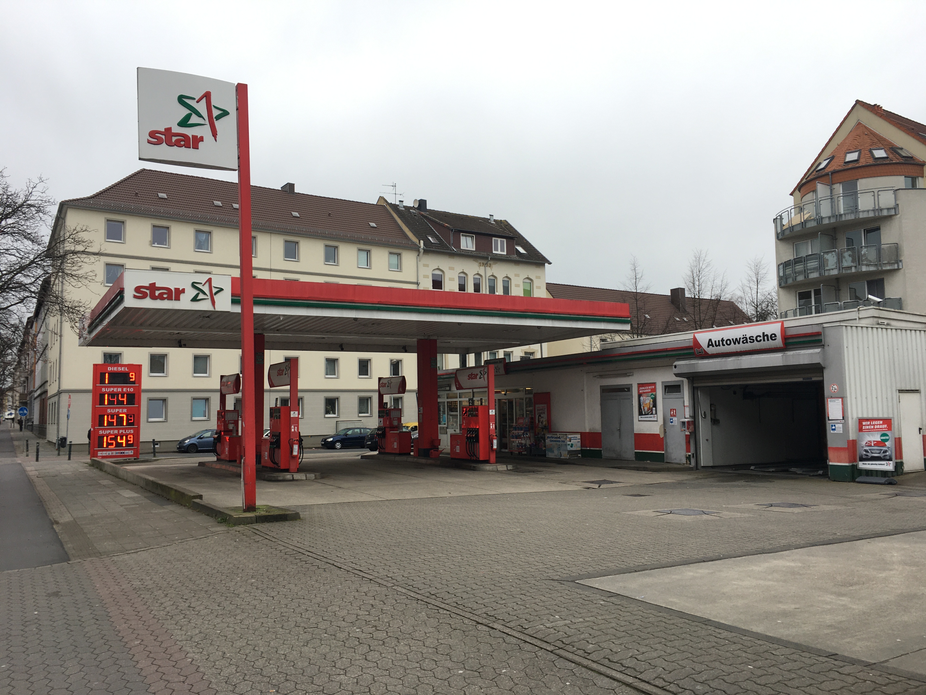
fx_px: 776
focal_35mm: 29
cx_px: 463
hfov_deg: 61.7
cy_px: 348
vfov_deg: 48.2
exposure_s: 1/223
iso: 25
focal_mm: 4.15
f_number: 2.2
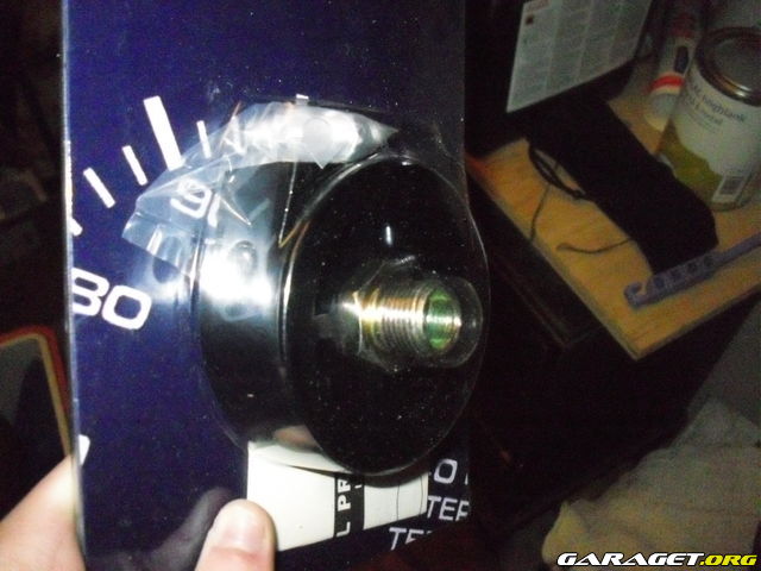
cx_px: 380
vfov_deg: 40.7
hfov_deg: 52.6
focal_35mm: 35
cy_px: 286
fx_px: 769
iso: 3200
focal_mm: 6.3
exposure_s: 1/45
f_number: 7.6
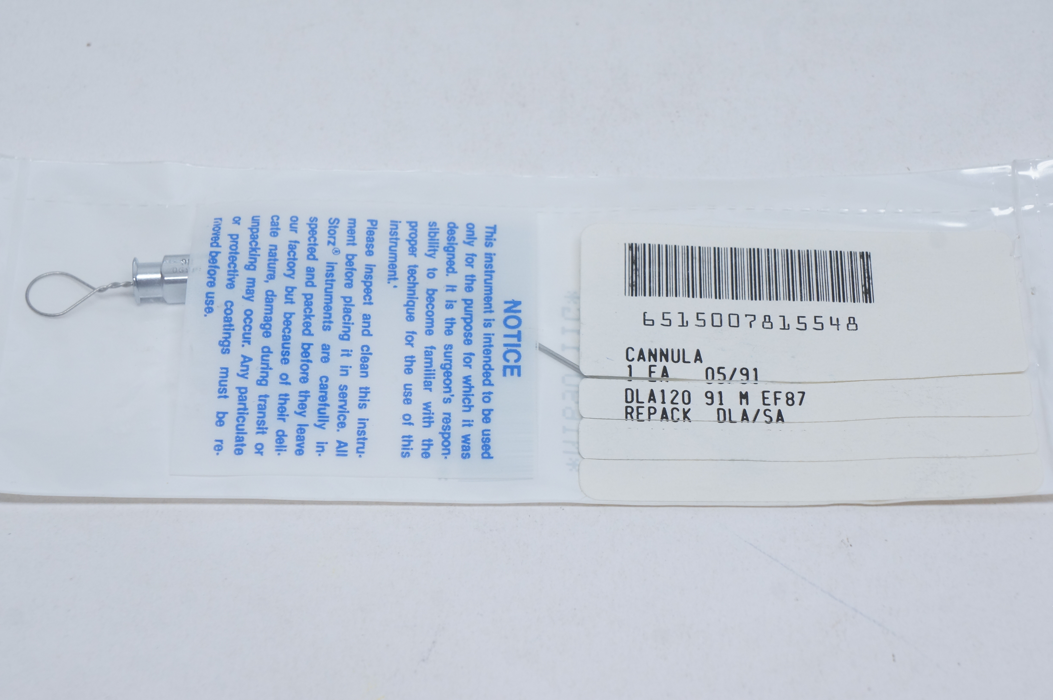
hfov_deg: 26.0
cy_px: 350
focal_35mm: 78
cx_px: 526
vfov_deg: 17.5
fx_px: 2279
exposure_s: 1/50
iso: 800
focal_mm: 52
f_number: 9
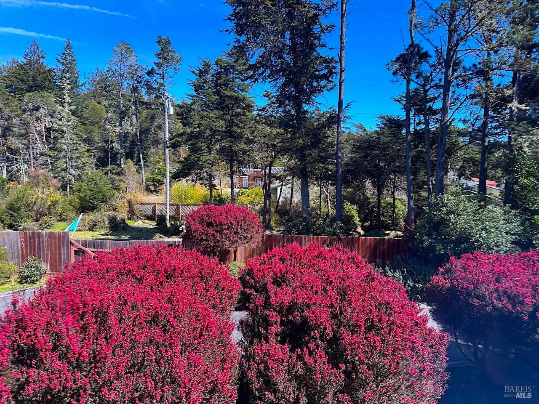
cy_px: 202
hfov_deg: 71.6
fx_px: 374
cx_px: 270
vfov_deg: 56.8
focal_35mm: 24
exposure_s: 1/161
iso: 64
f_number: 1.78
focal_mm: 6.86
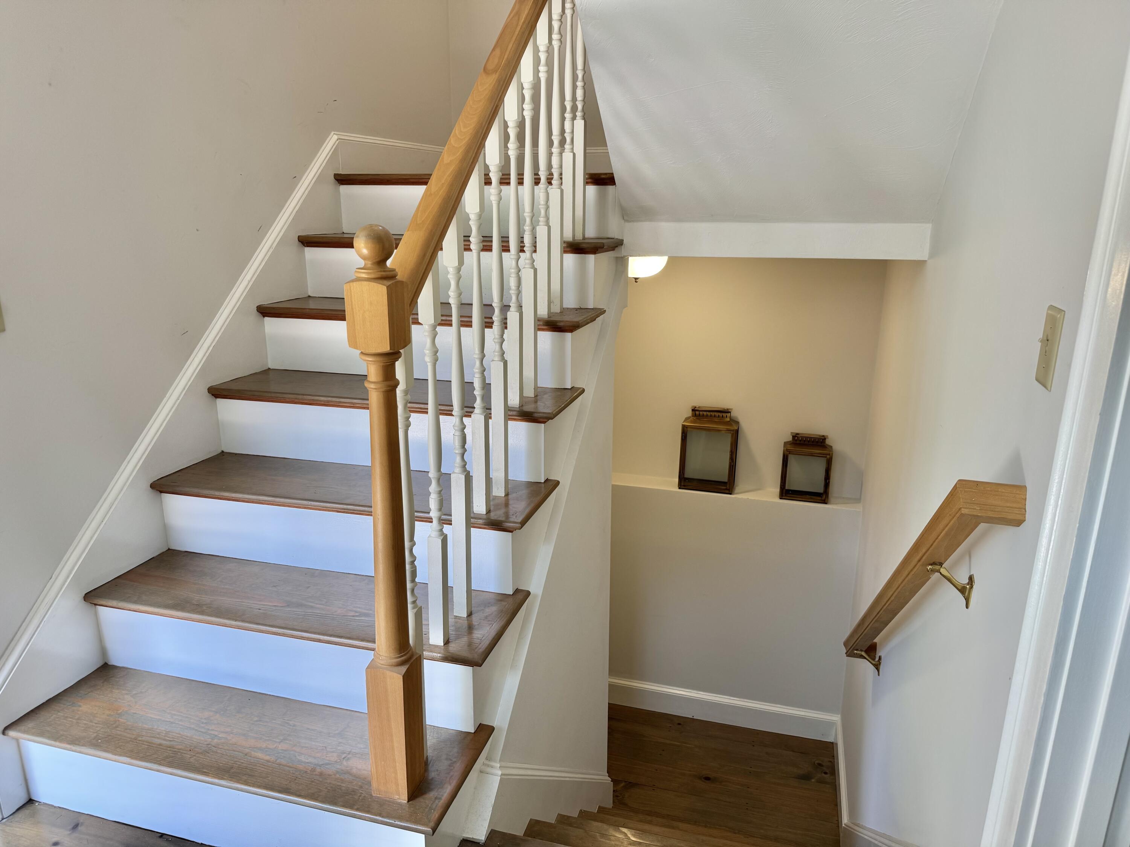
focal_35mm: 24
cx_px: 565
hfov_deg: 71.6
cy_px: 424
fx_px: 783
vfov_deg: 56.8
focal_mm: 6.76
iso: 80
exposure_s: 1/120
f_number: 1.78
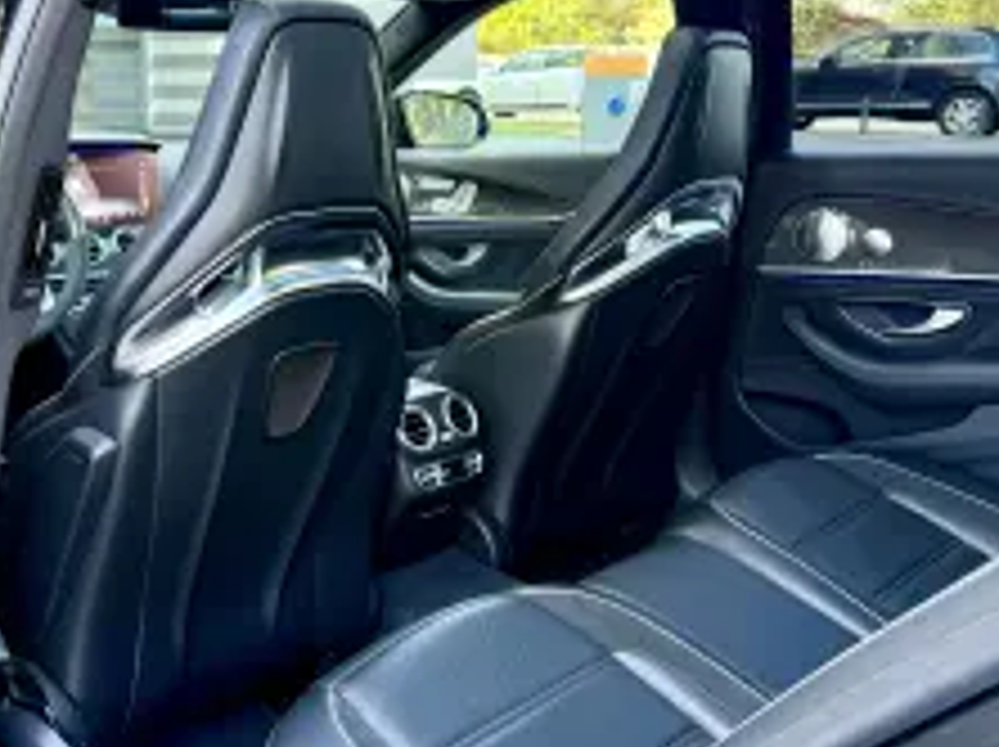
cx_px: 297
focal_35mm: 39
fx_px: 1124
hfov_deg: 46.8
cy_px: 333
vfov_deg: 36.7
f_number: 1.78
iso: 200
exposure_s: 1/89
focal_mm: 6.76
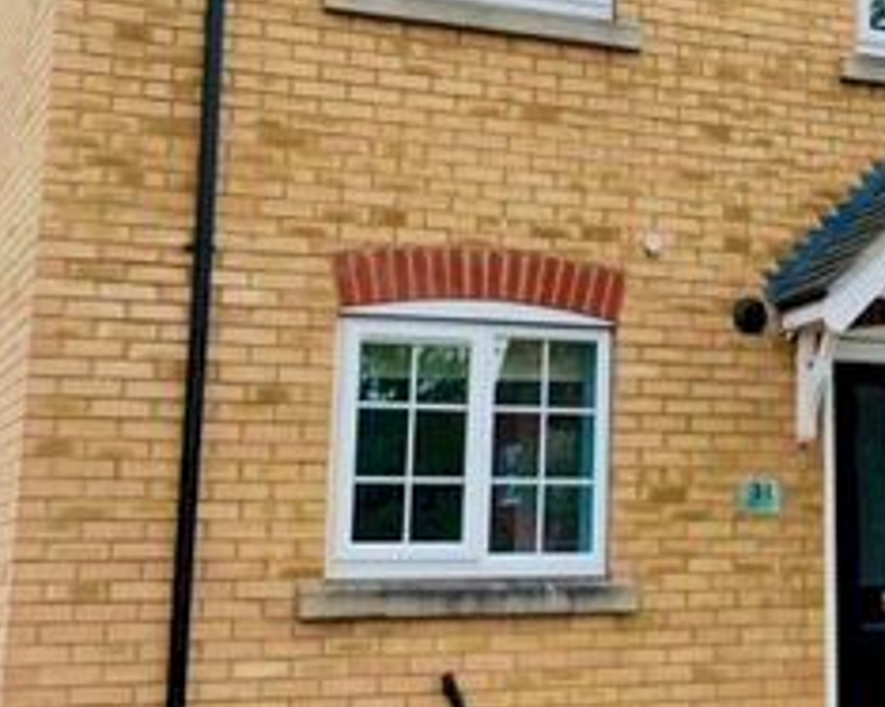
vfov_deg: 20.0
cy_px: 161
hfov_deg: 23.8
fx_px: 1990
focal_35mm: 76
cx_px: 923
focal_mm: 4.25
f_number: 1.8
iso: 25
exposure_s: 1/413
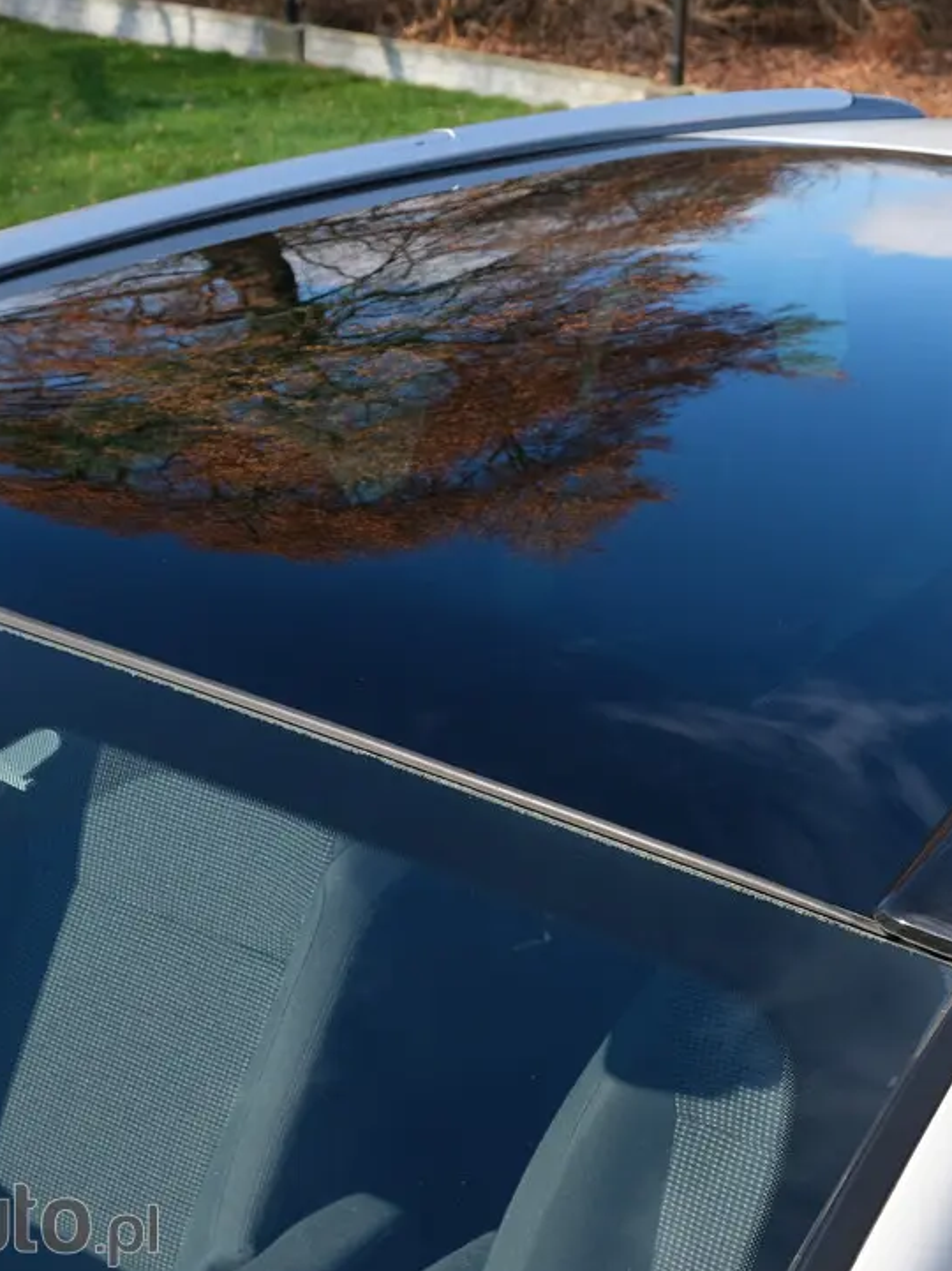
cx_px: 614
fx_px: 2386
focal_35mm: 65
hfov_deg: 22.5
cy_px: 637
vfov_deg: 29.8
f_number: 6.4
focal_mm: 28.9
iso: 320
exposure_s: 1/210
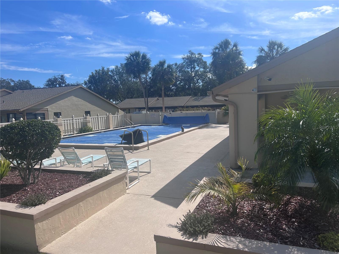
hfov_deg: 67.3
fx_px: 255
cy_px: 127
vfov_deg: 53.1
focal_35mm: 26
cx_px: 170
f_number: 1.5
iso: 50
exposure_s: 1/6211
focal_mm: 5.7
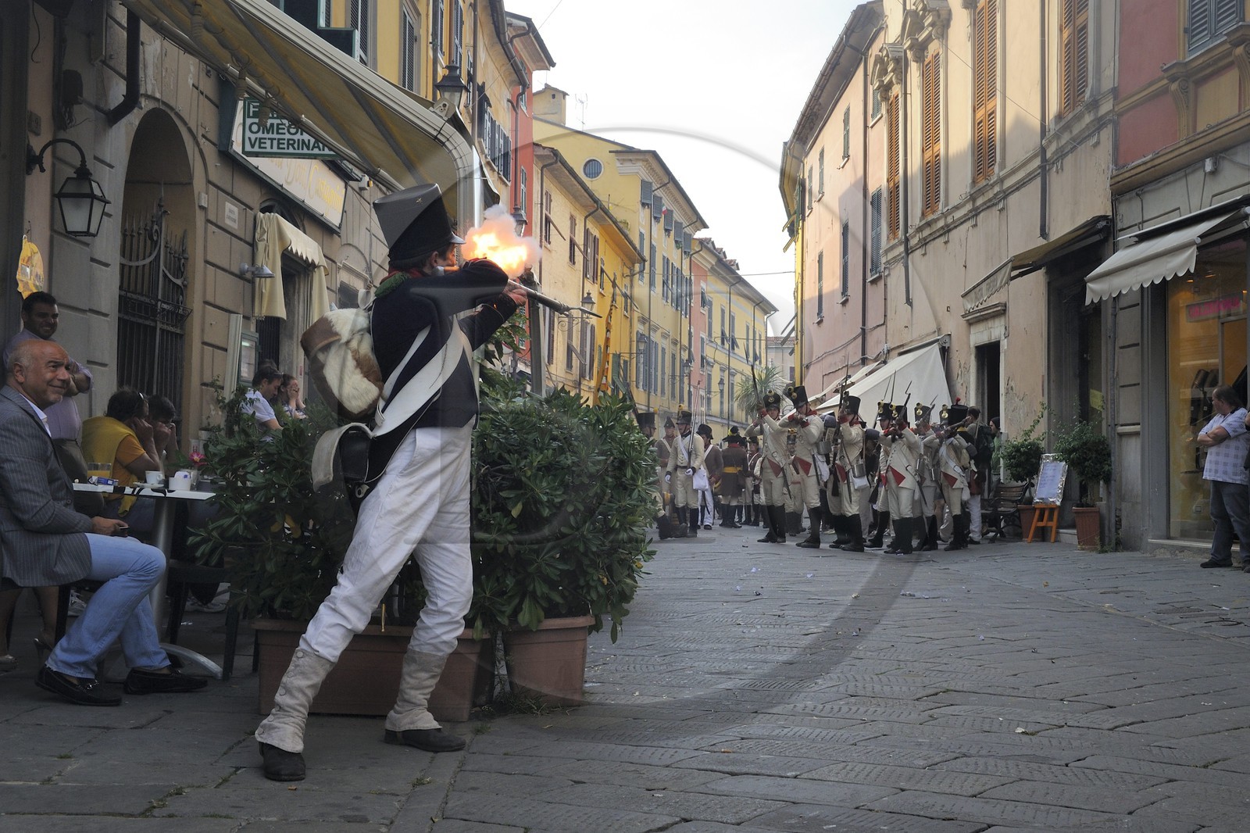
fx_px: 1319
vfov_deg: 35.0
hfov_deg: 50.7
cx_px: 625
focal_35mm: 38
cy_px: 416
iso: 800
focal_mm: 38
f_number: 14
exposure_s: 1/125
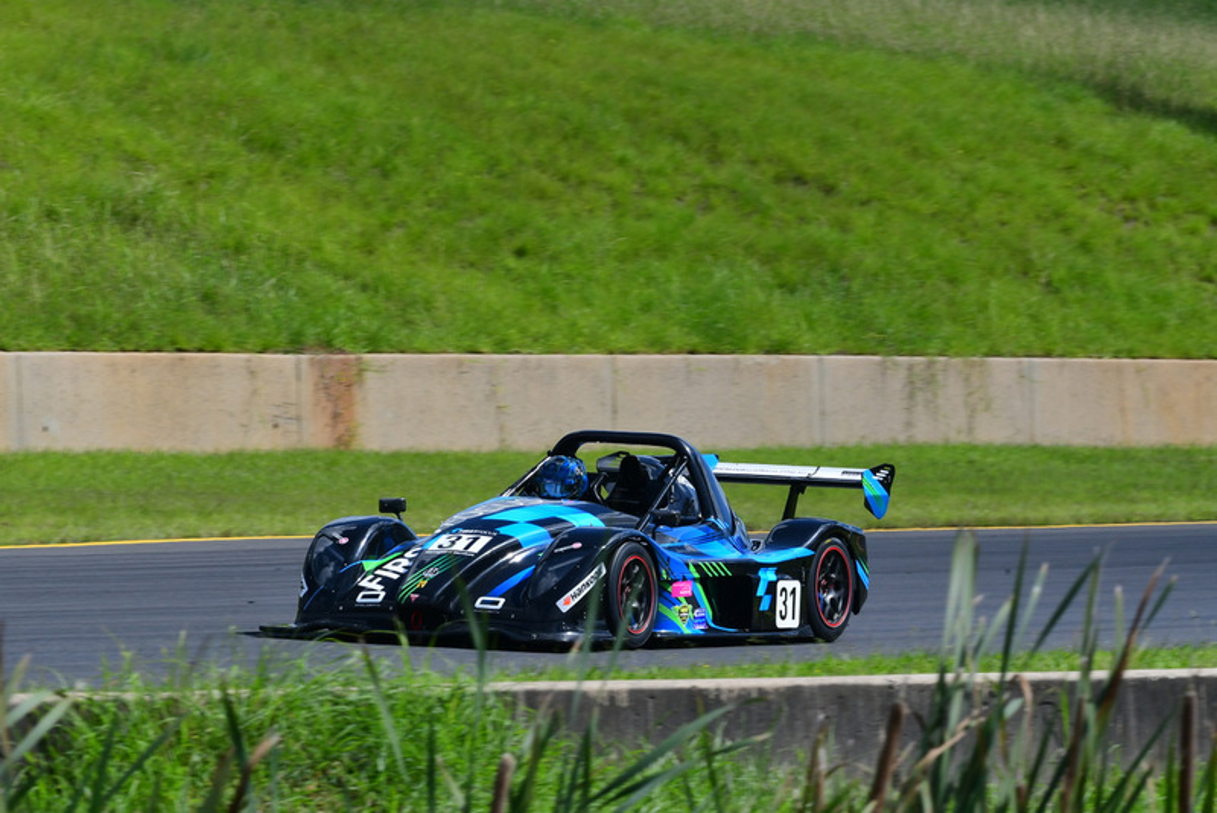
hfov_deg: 6.9
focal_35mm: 300
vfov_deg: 4.6
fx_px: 10145
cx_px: 608
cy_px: 406
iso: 400
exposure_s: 1/640
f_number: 11
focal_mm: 200
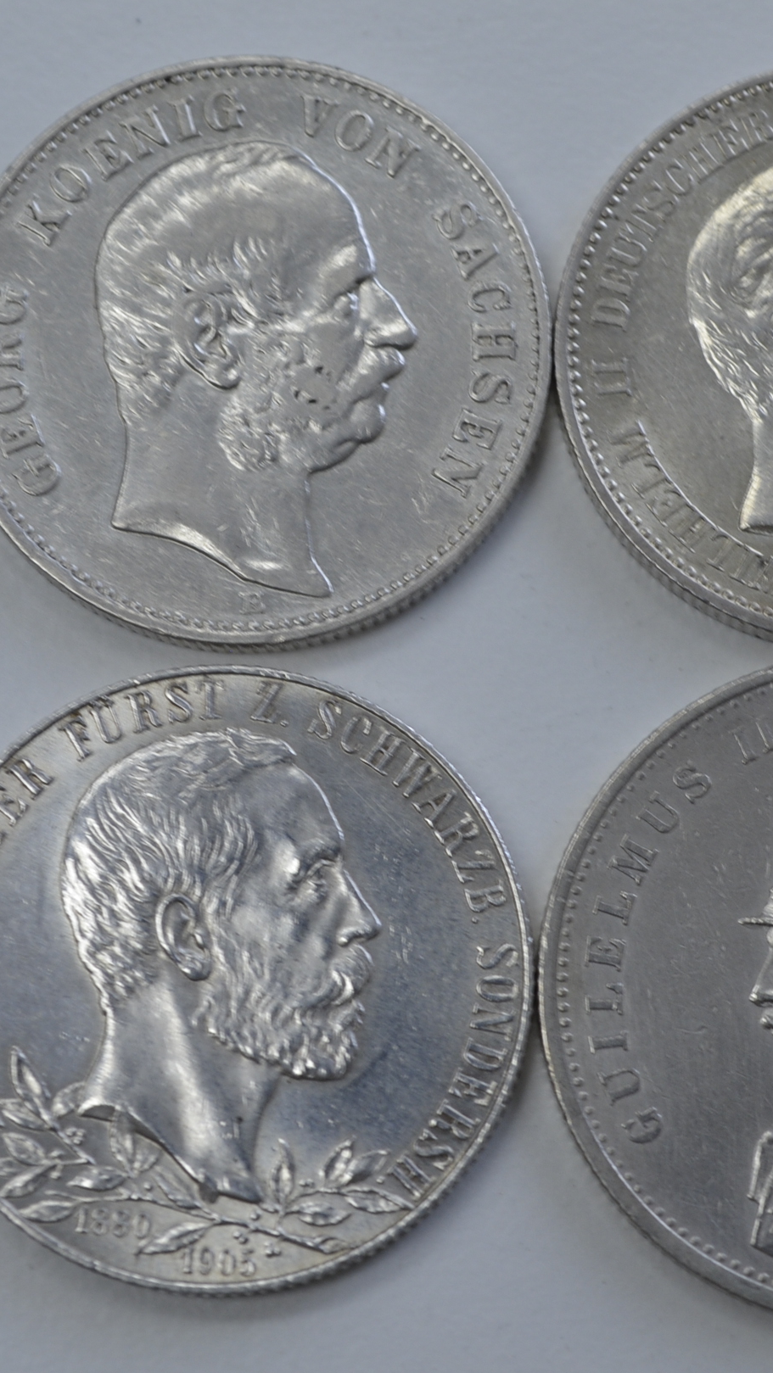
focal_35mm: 105
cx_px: 538
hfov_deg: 11.5
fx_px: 3825
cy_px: 690
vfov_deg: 20.4
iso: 250
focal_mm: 44
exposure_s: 1/60
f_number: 8
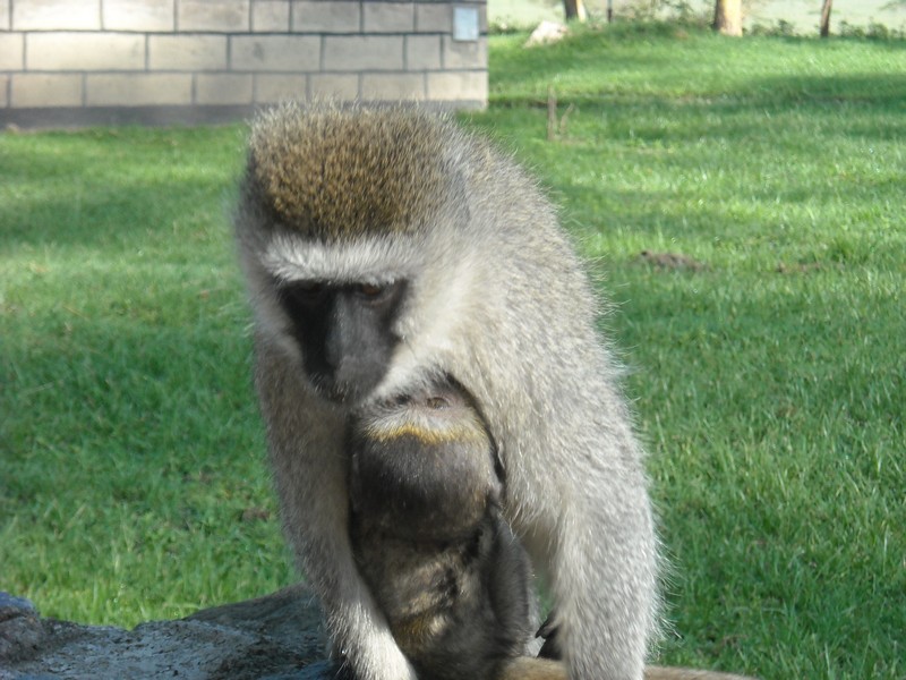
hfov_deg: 18.7
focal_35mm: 105
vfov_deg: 14.1
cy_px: 340
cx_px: 453
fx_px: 2748
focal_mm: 17.1
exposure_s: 1/250
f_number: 4.7
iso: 183
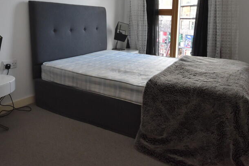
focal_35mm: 33
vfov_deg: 39.0
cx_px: 118
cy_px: 39
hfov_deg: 57.4
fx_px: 227
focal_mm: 13
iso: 1000
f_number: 4.5
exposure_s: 1/125
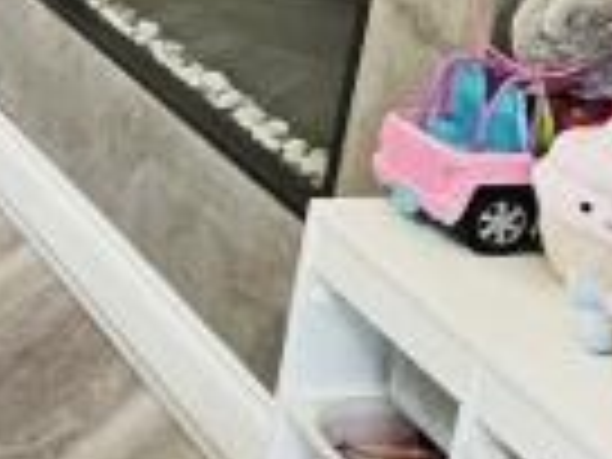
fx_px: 1733
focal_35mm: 98
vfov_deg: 14.9
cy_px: 405
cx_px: -698
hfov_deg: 15.2
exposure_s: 1/50
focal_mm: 1.7
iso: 200
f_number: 2.2
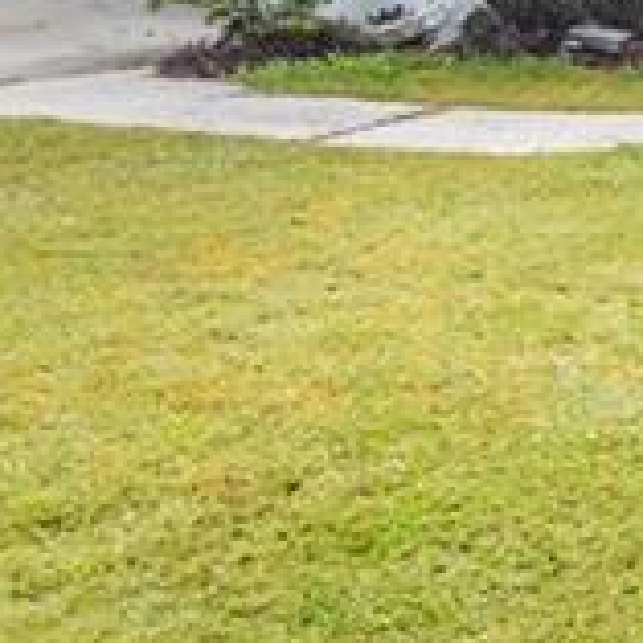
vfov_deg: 19.6
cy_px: -139
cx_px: 1405
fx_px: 1744
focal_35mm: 83
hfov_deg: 15.3
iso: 400
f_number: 3.5
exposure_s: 1/2500
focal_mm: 10
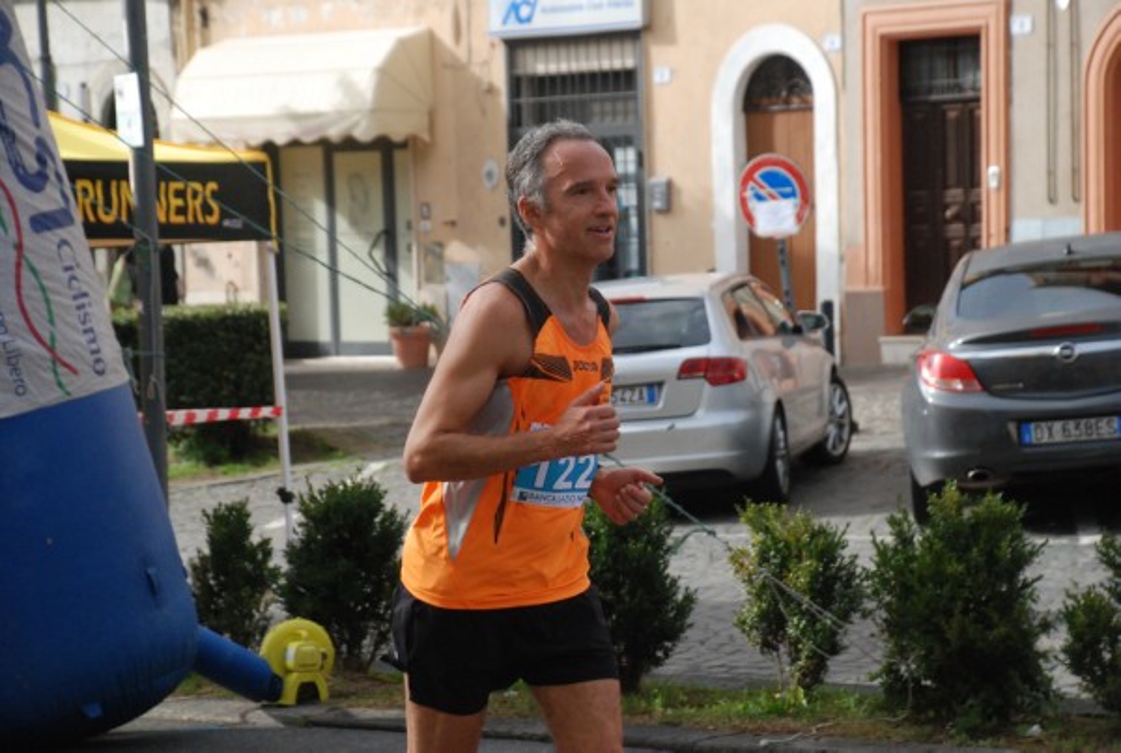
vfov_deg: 12.2
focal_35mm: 112
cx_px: 560
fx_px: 3511
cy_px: 376
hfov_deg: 18.1
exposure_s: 1/1250
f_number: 5.6
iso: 1000
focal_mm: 75
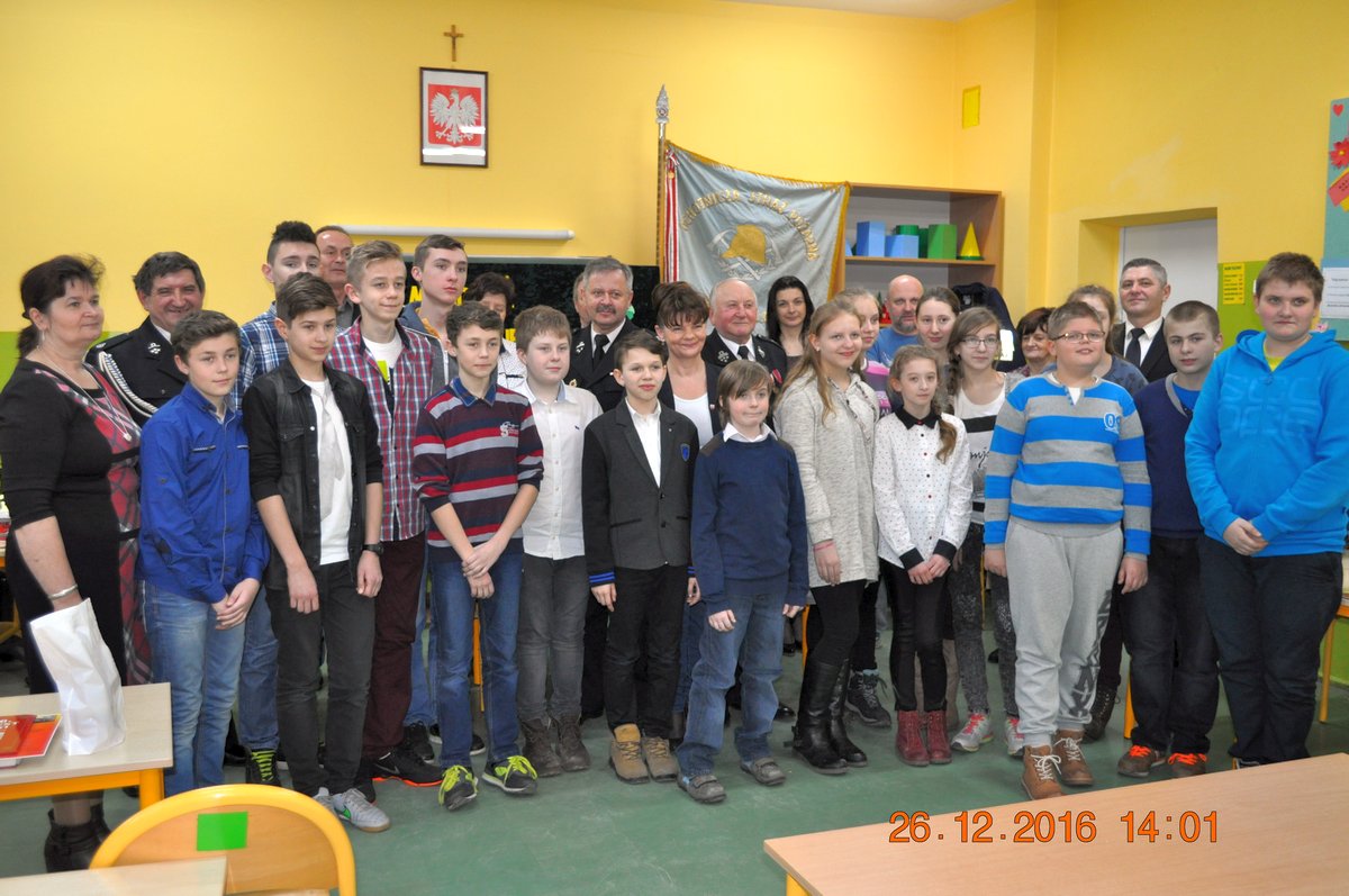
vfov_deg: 36.8
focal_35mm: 36
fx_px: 1347
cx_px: 674
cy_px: 448
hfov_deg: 53.2
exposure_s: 1/60
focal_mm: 24
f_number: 4
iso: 800
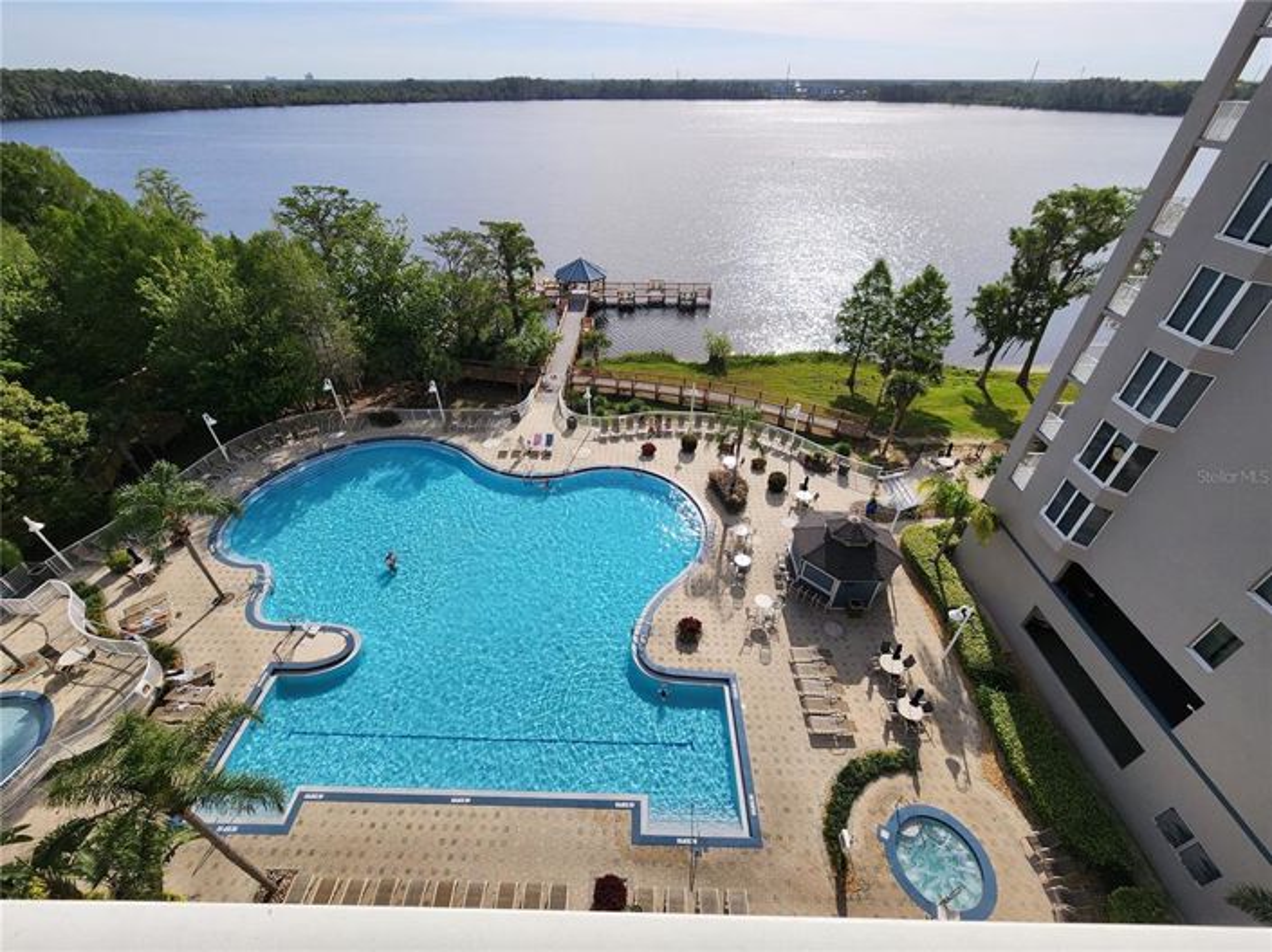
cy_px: 476
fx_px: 477
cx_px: 636
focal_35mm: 13
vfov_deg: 89.9
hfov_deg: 106.2
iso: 50
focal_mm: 2.2
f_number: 2.2
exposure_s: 1/2657
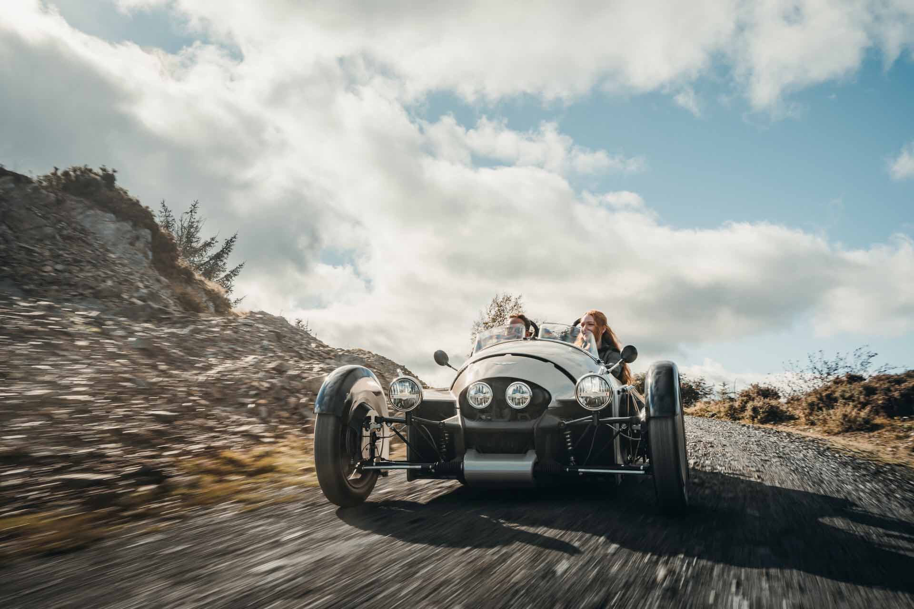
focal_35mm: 35
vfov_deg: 37.9
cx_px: 457
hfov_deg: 54.4
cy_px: 304
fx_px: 889
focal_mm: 35
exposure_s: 1/30
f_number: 11
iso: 100
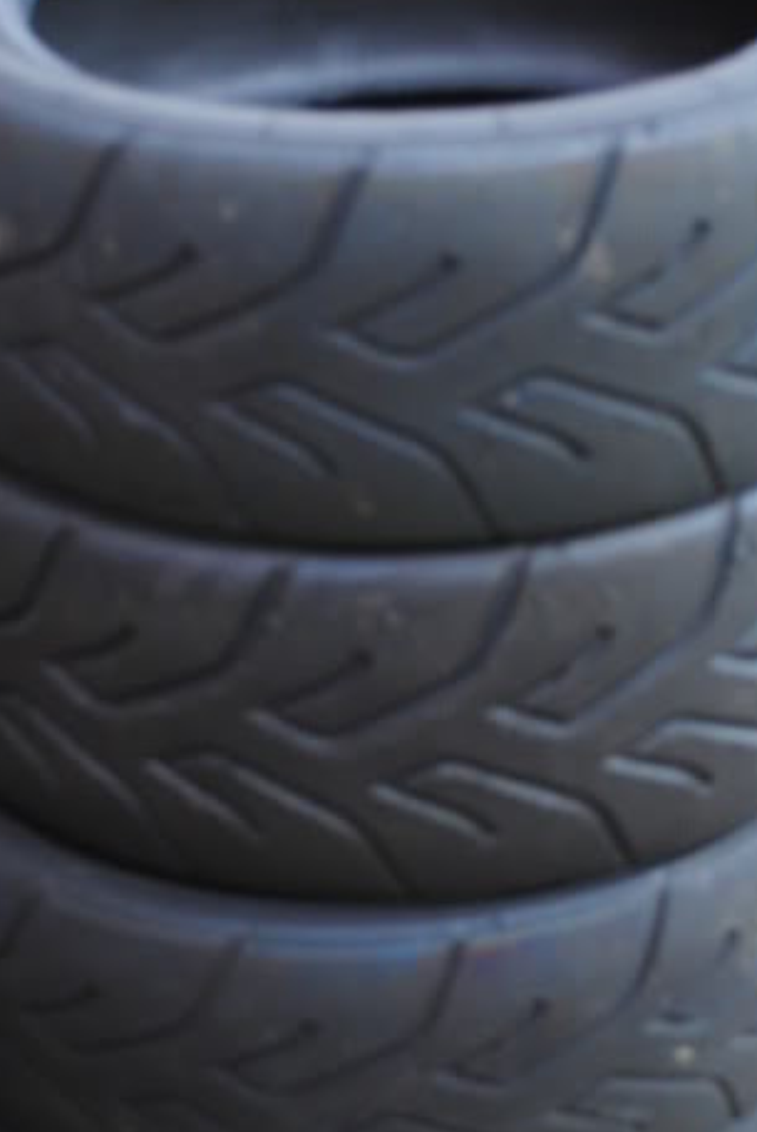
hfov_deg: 13.6
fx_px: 3178
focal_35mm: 101
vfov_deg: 20.2
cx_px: 413
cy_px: 679
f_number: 4.5
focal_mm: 30
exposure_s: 1/30
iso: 280
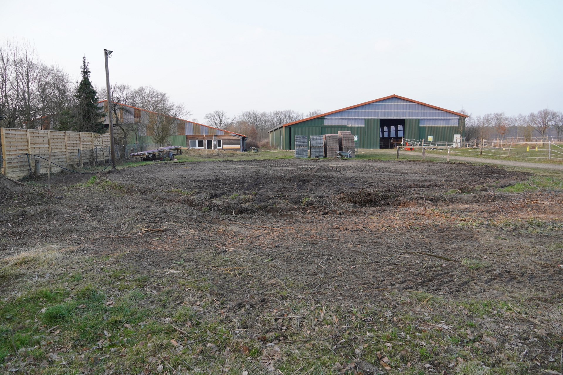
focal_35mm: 27
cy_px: 188
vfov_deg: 47.9
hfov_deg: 67.4
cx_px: 282
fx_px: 422
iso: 100
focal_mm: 18
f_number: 5
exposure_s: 1/60
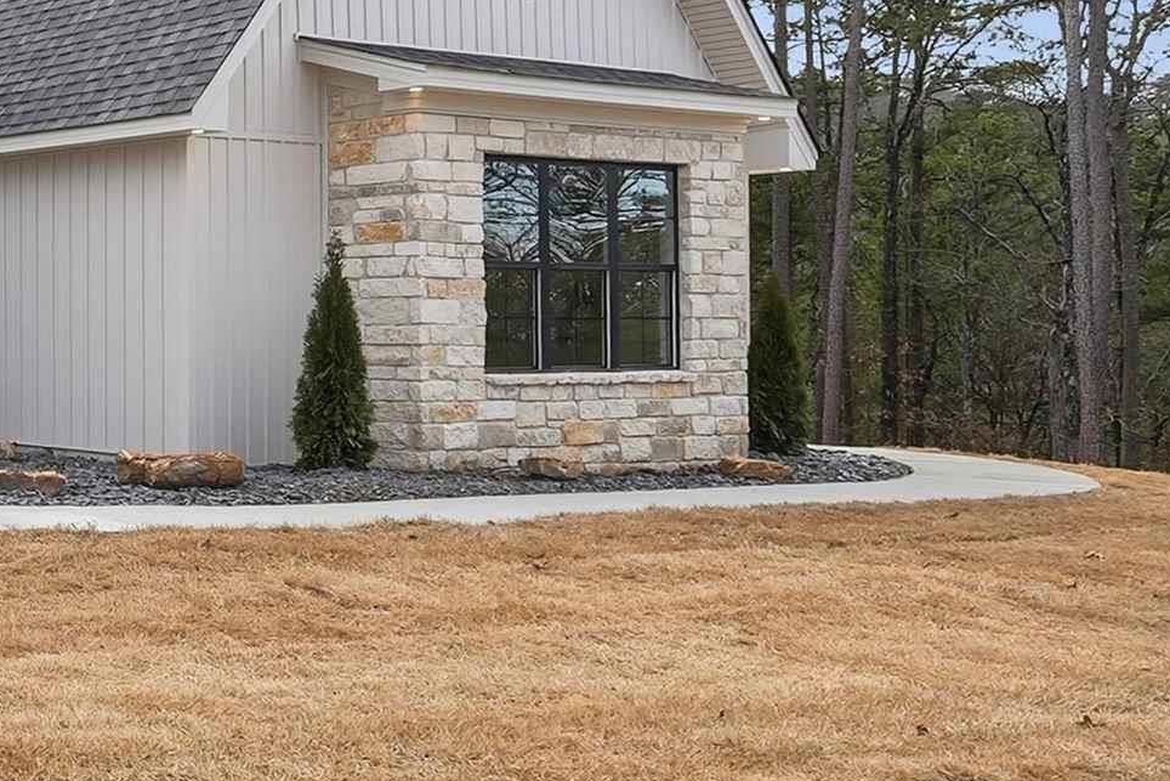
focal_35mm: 51
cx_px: -562
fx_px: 1658
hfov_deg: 27.5
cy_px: 234
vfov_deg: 26.3
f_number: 8
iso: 250
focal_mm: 16
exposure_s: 1/1000
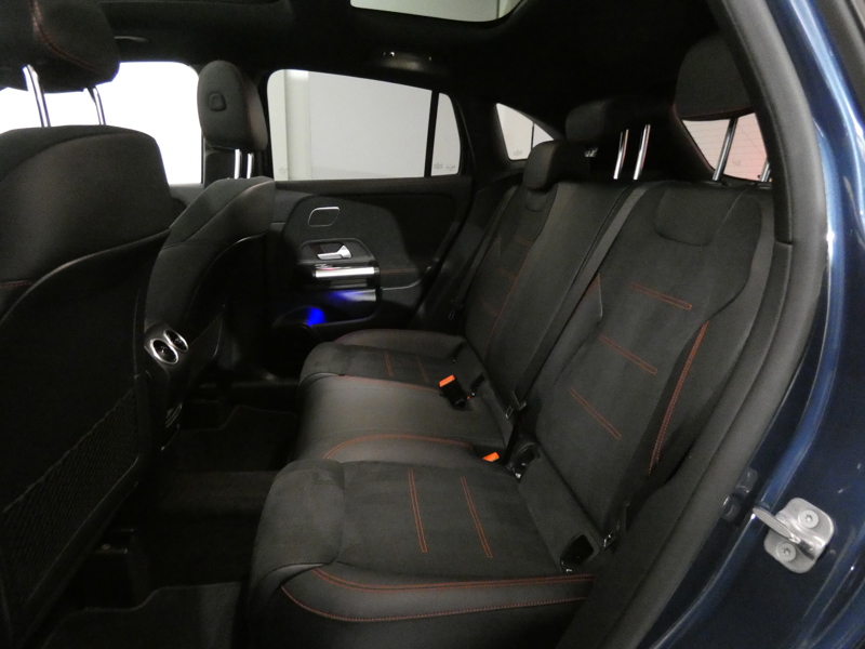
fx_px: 500
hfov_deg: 81.7
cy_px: 324
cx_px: 432
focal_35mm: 20
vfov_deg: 66.0
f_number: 2.8
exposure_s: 1/15
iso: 1600
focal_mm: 3.6
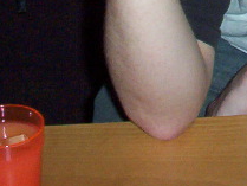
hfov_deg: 9.8
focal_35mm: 190
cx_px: 450
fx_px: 1357
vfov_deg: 7.3
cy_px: -262
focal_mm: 6
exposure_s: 1/30
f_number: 4.5
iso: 140
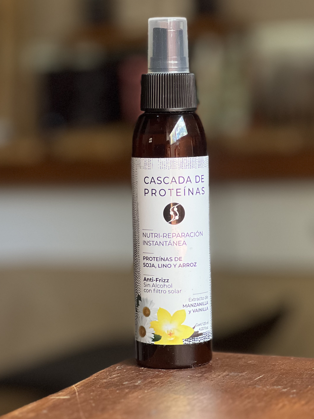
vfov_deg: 18.0
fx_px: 1318
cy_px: 190
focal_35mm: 109
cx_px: 183
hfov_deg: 13.6
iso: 250
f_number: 2.8
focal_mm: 9
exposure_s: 1/121
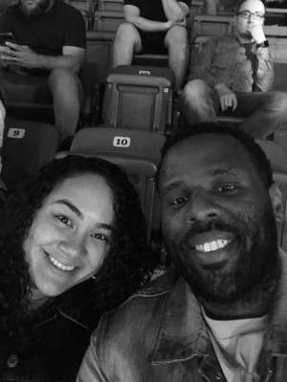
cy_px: 191
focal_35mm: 32
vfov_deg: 56.8
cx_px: 144
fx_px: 353
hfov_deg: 44.2
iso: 800
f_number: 2.2
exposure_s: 1/16
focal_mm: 2.87
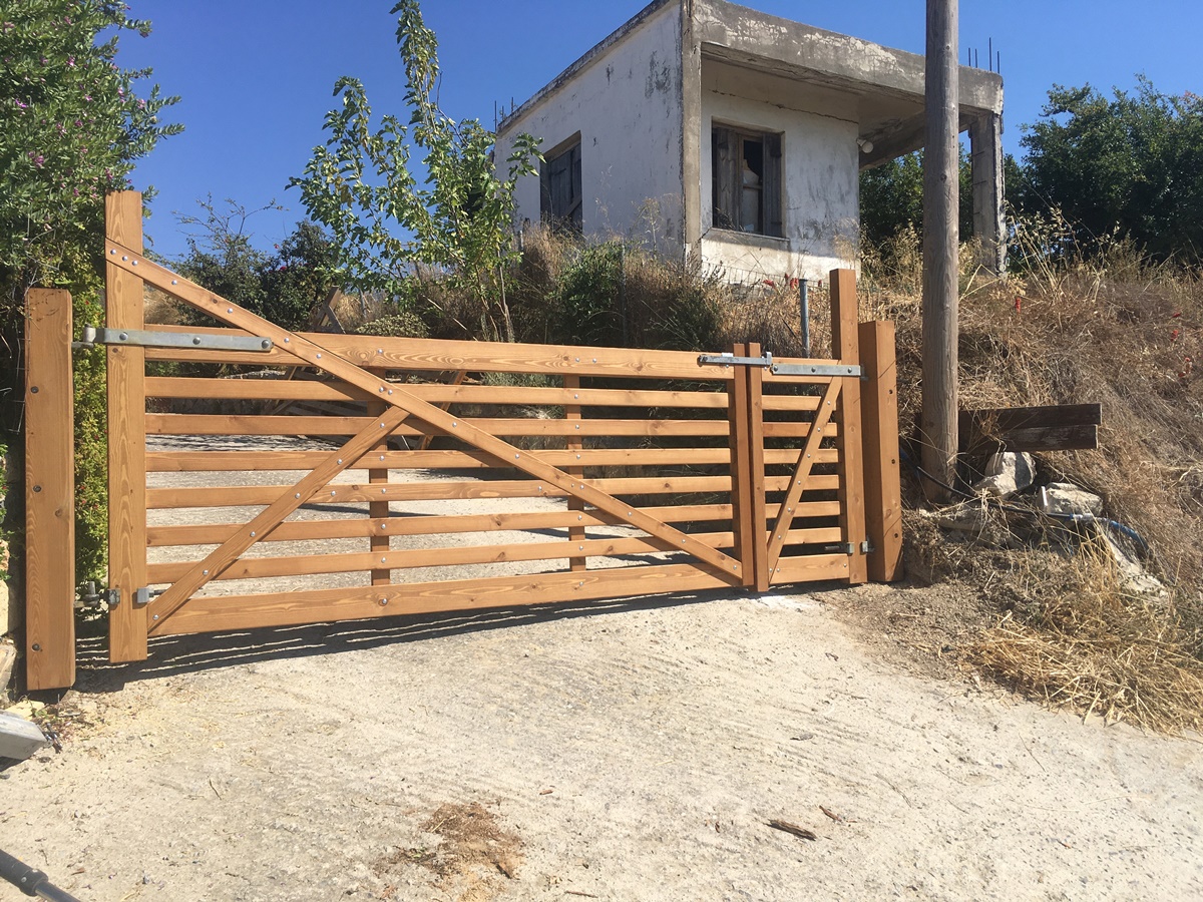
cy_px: 451
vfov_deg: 48.2
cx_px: 602
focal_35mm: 29
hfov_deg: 61.7
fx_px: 1008
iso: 25
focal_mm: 4.15
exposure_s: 1/2024
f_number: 2.2
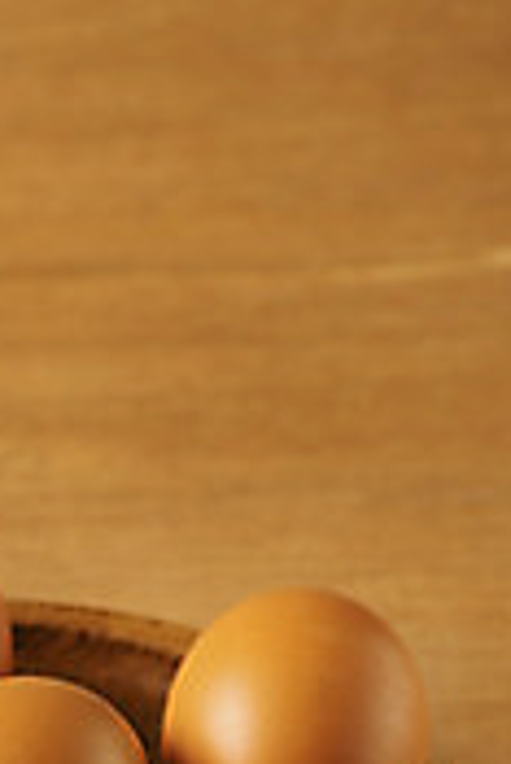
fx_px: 5100
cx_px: -41
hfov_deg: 5.7
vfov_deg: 8.5
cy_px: 655
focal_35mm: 240
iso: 100
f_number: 11
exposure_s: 1/125
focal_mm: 105
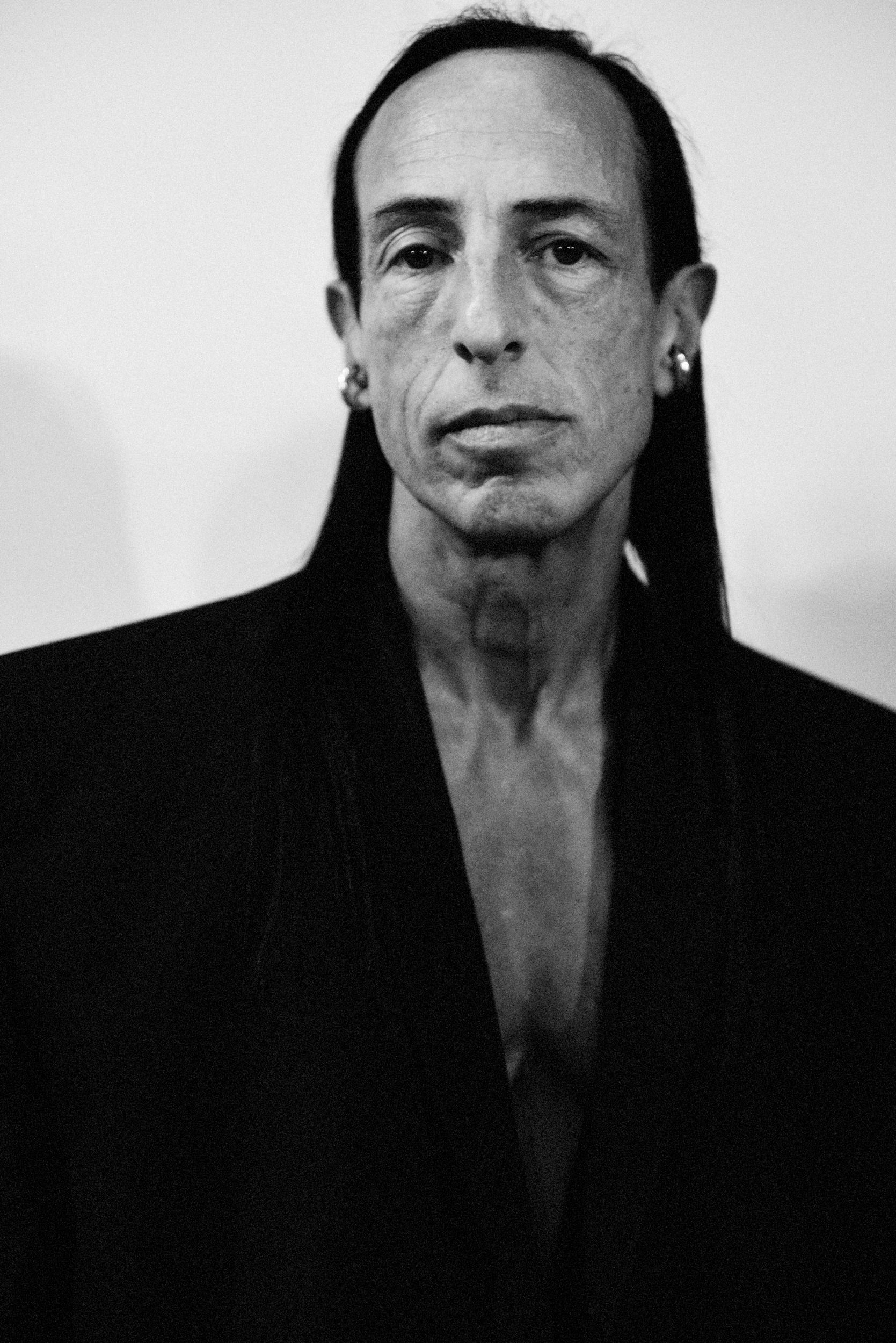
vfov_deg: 33.4
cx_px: 448
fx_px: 2238
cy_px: 672
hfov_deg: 22.6
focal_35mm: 60
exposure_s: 1/125
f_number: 2.8
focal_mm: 60
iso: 1000
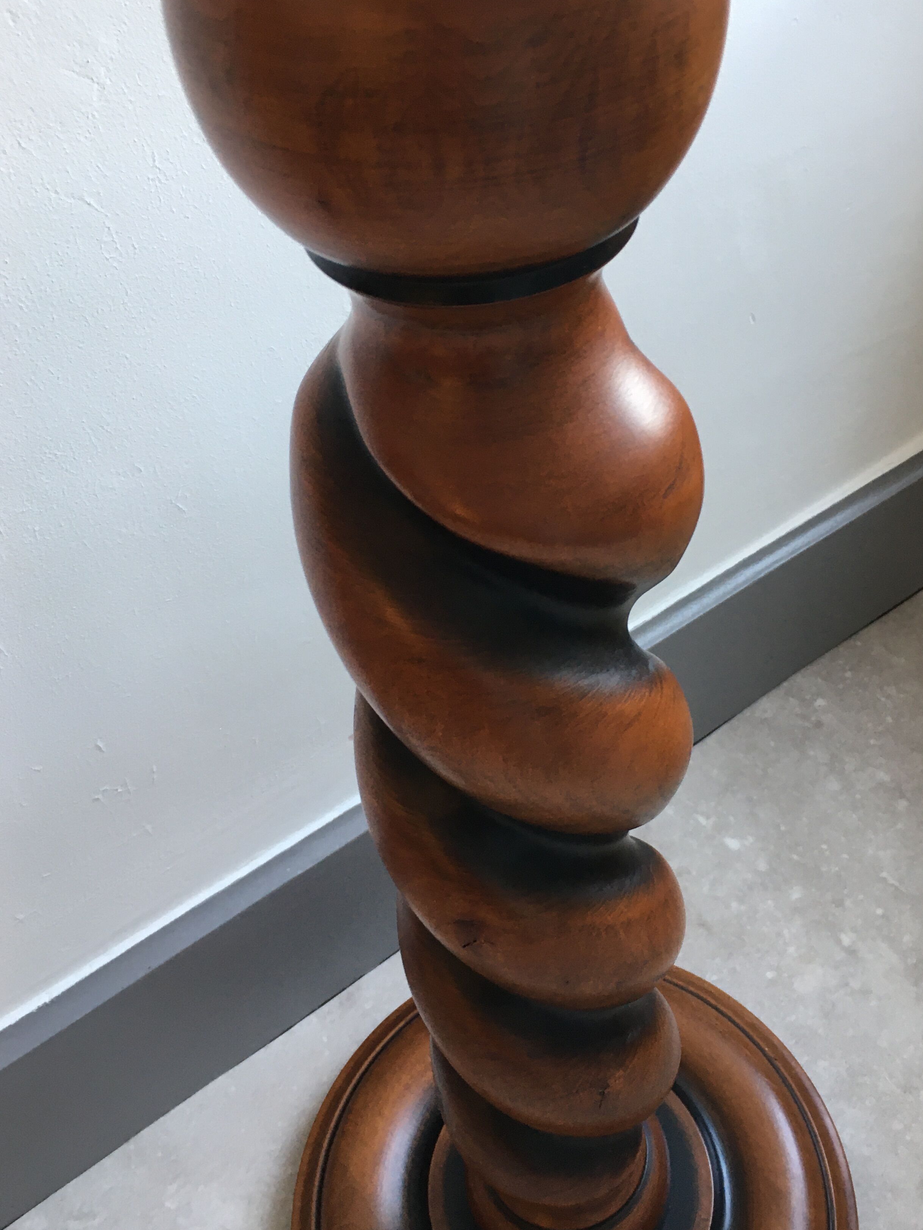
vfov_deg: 51.3
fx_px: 1280
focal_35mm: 36
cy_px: 596
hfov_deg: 39.6
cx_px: 524
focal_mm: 4.15
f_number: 2.2
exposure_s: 1/33
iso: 80
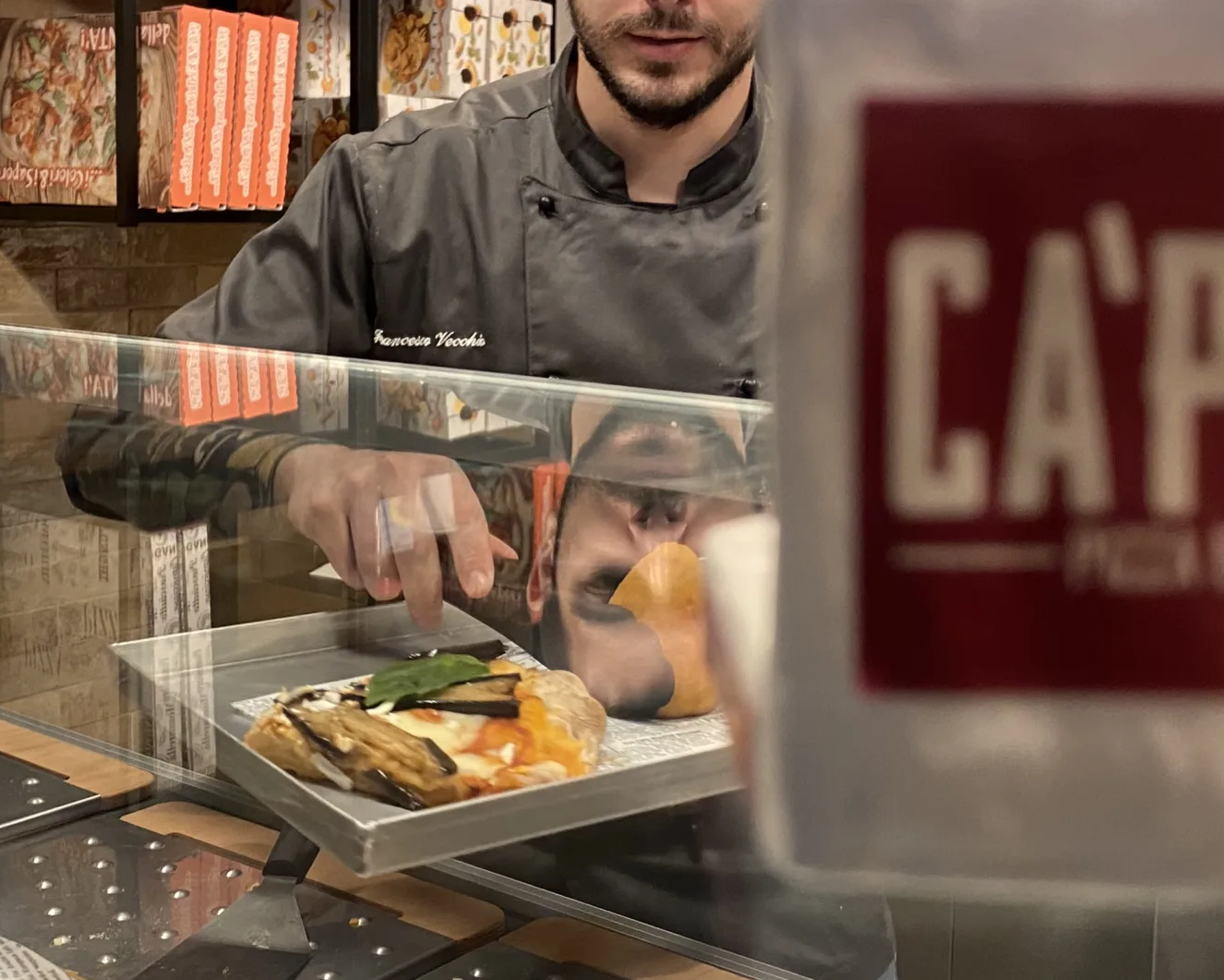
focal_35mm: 49
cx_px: 543
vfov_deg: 30.7
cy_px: 353
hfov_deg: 38.0
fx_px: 1775
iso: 200
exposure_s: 1/50
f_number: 1.8
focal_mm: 4.25
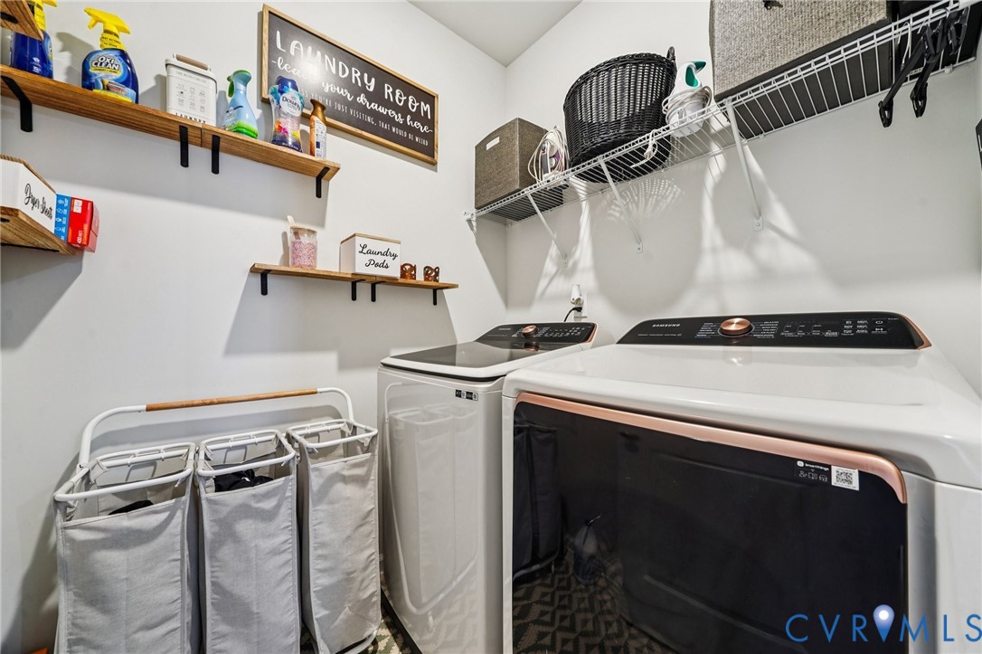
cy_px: 327
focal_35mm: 12
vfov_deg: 89.9
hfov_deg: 112.6
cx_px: 491
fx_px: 327
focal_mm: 12
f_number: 8
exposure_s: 1/2.5
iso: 200
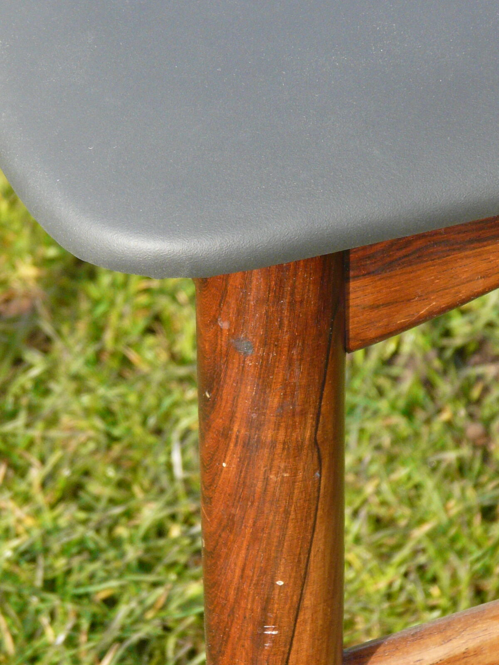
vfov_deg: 10.1
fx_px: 3767
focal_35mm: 196
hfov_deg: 7.6
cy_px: 332
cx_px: 250
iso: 200
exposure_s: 1/400
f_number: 3.6
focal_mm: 20.2
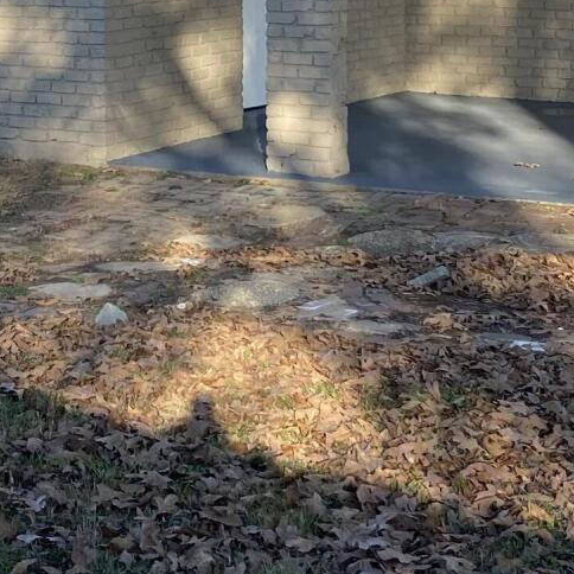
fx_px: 1782
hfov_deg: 18.3
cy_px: -74
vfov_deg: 17.6
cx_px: 222
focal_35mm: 95
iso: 32
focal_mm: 4.25
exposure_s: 1/1218
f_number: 1.8
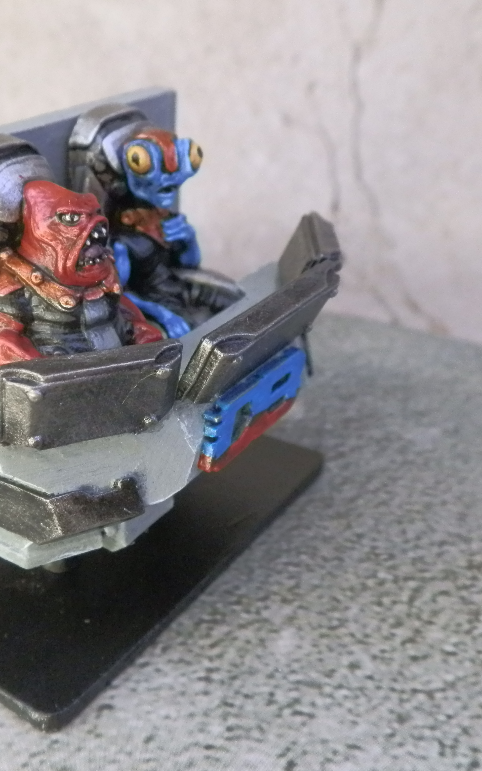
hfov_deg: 30.8
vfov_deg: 48.2
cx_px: 125
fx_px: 862
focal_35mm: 41
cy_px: 383
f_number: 3.1
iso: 400
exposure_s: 1/100
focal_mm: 5
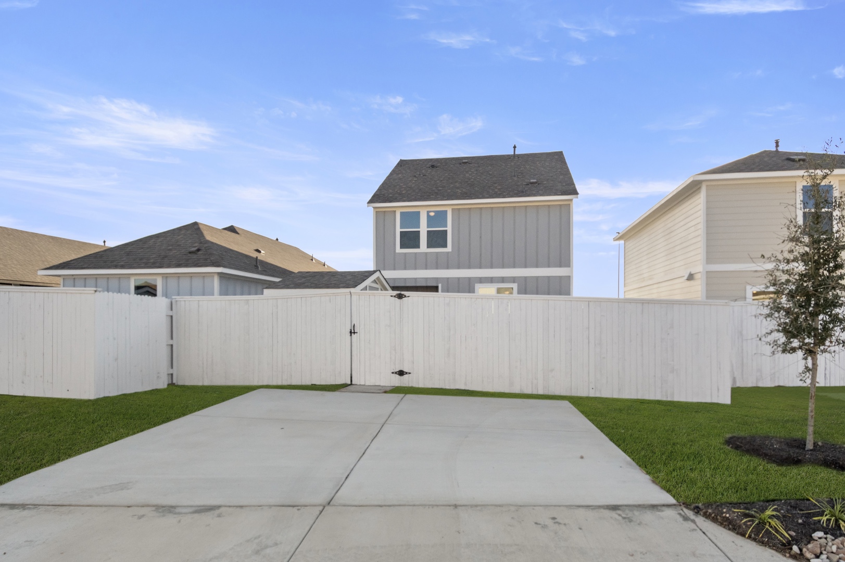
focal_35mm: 36
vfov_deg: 36.8
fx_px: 844
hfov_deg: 53.2
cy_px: 281
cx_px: 422
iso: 400
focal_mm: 24
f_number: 8
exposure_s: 1/2000
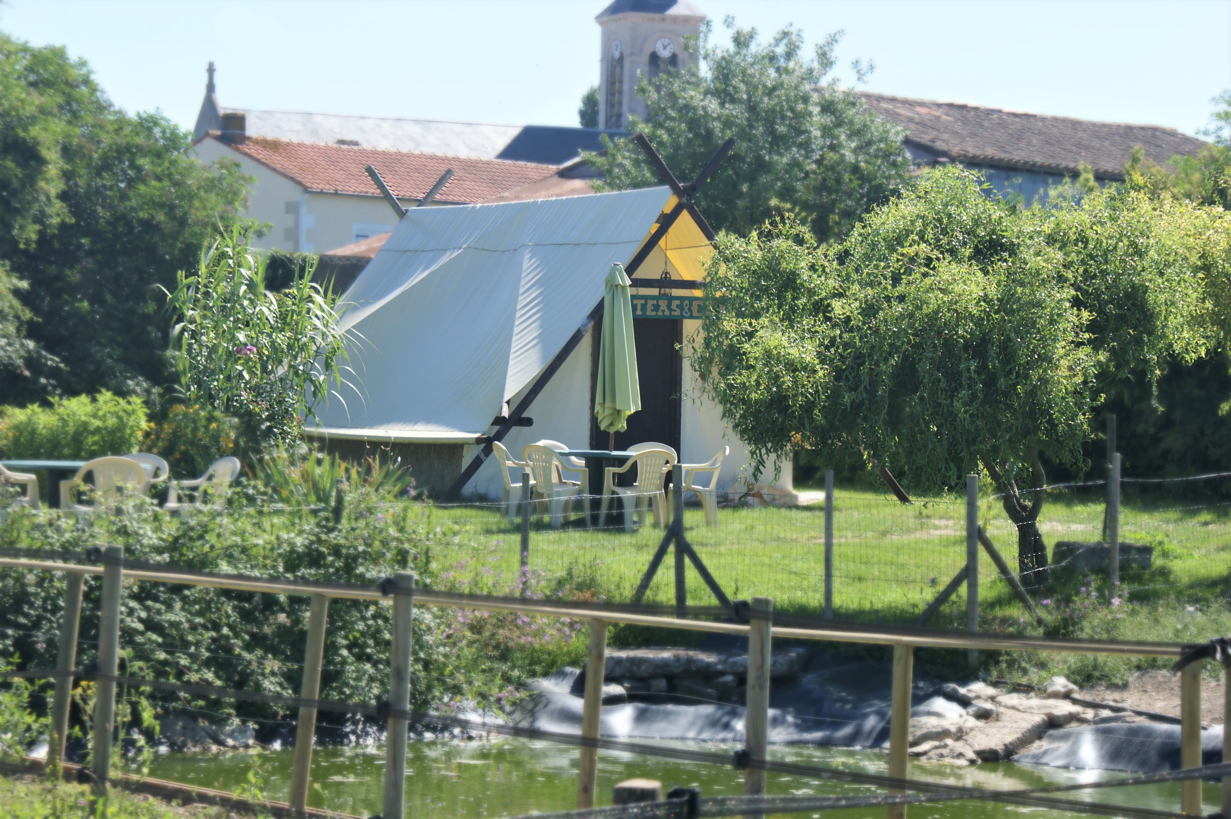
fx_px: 3588
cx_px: 616
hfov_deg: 19.5
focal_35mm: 105
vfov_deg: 13.0
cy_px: 410
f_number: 9
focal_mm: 70
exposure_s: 1/160
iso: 100
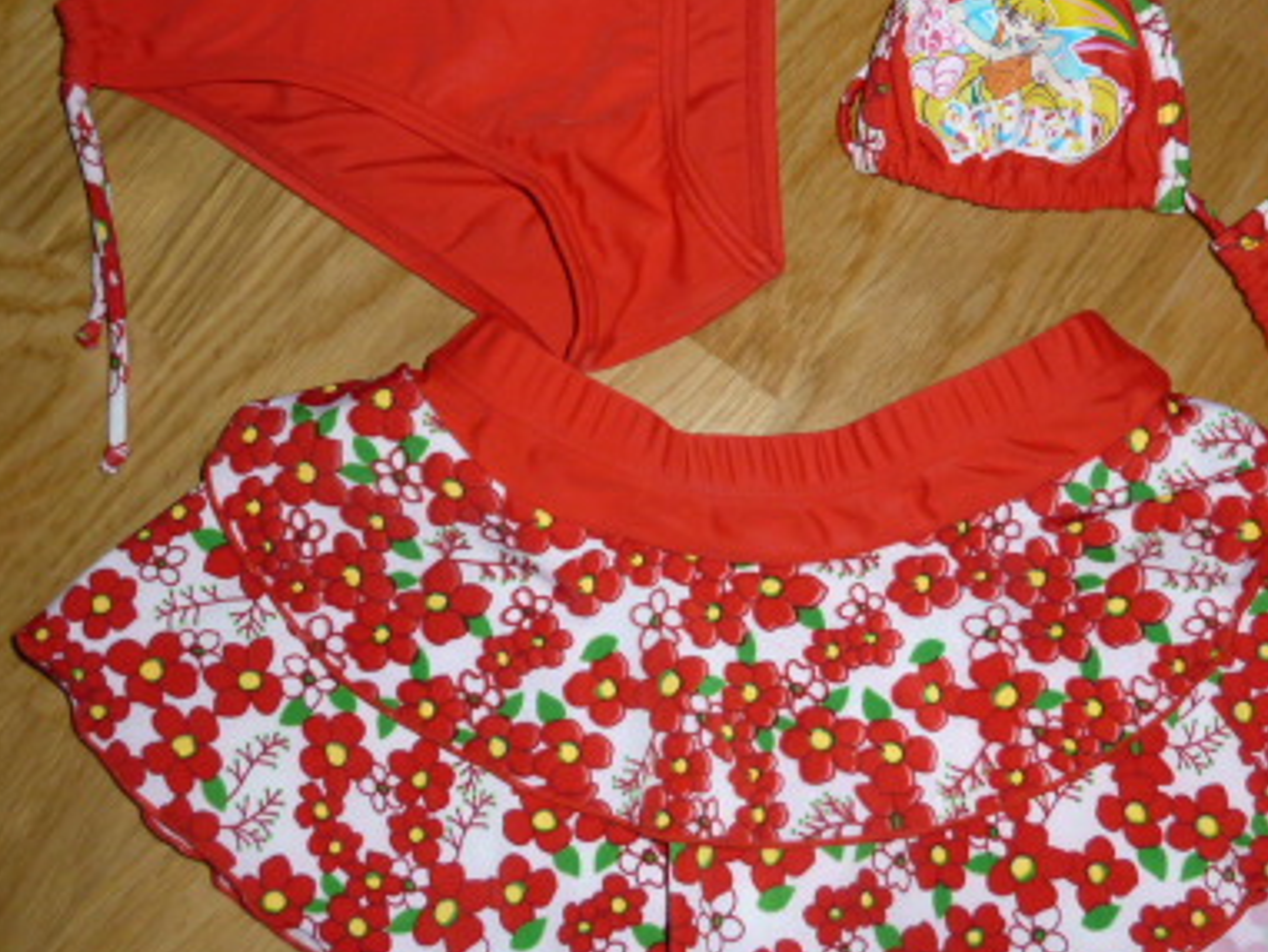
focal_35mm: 42
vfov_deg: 34.3
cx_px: 719
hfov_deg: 44.7
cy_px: 386
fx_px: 1539
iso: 125
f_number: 3.3
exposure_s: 1/30
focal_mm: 4.1
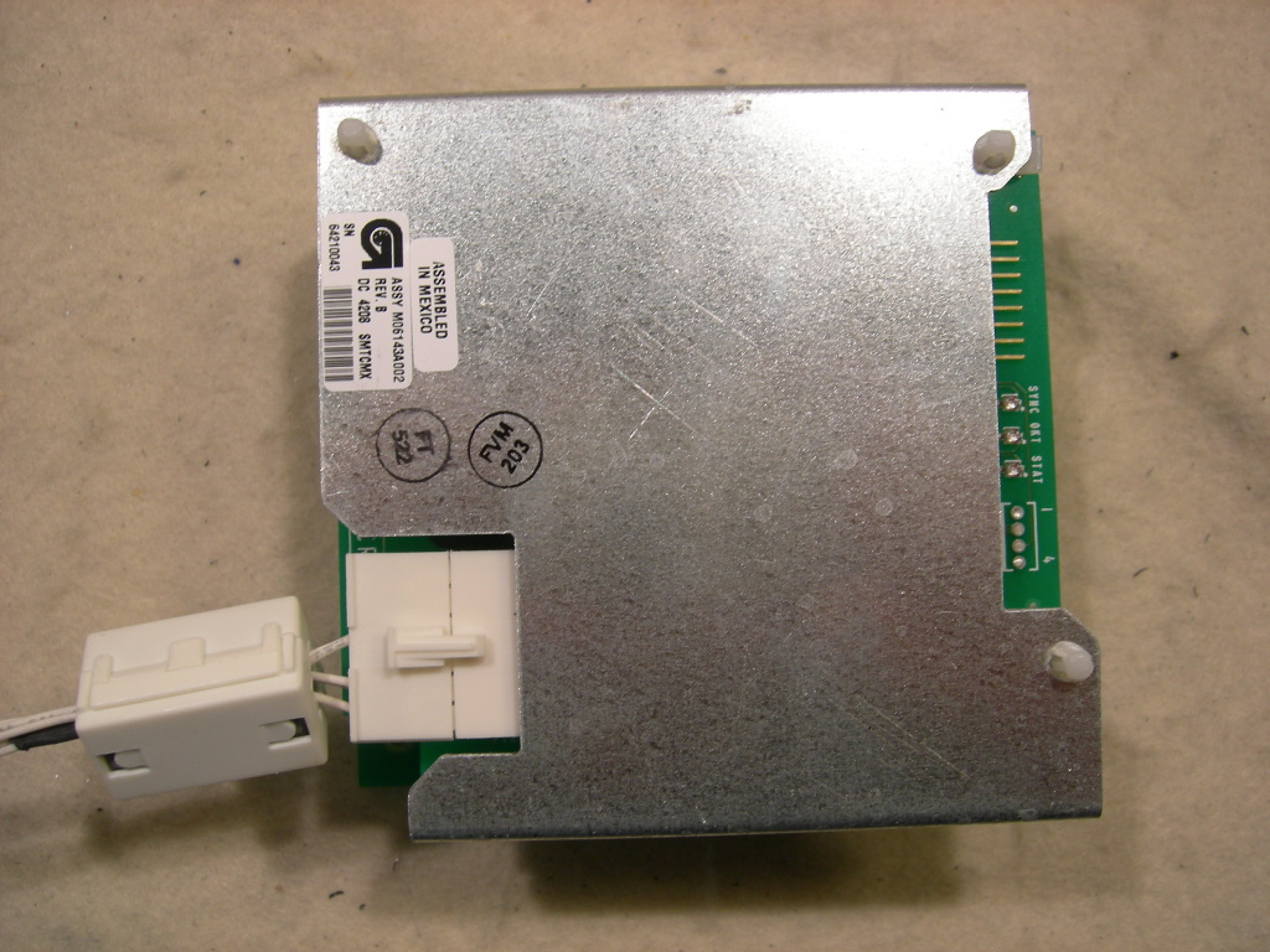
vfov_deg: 39.7
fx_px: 1321
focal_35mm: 36
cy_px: 476
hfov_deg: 51.4
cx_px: 635
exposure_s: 1/59.2
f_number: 3.4
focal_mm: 7.5
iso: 64
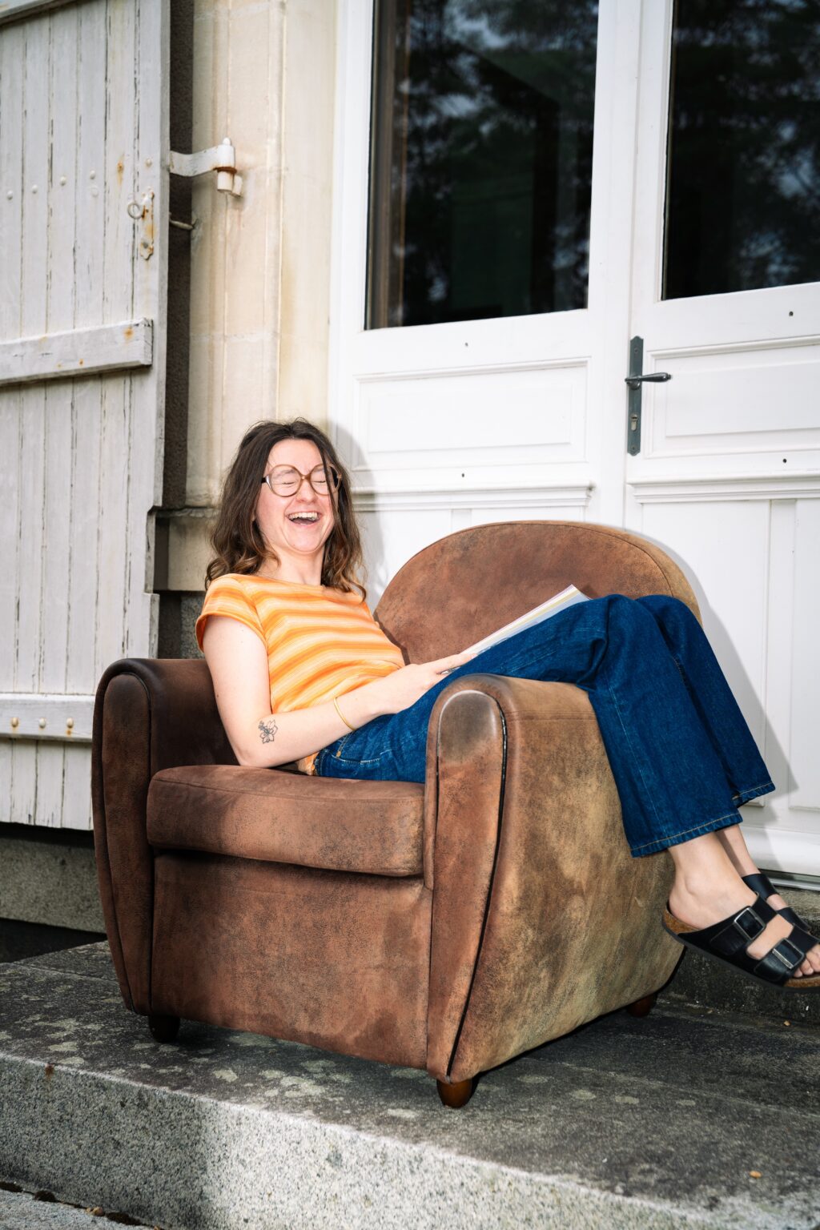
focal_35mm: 47
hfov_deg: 28.7
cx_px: 410
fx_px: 1602
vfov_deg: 42.0
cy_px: 615
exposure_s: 1/320
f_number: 4
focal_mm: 46.9
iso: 320
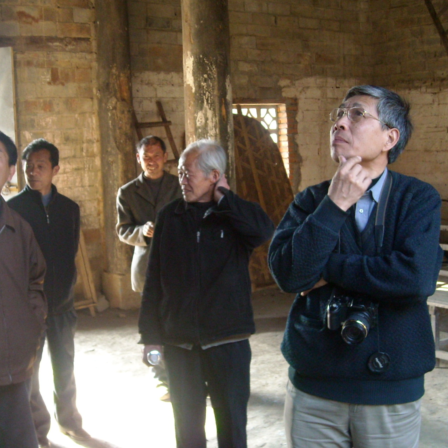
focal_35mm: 56
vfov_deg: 30.6
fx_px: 820
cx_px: 200
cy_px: 234
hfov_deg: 30.5
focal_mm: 5.7
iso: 259
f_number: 2.8
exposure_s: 1/60
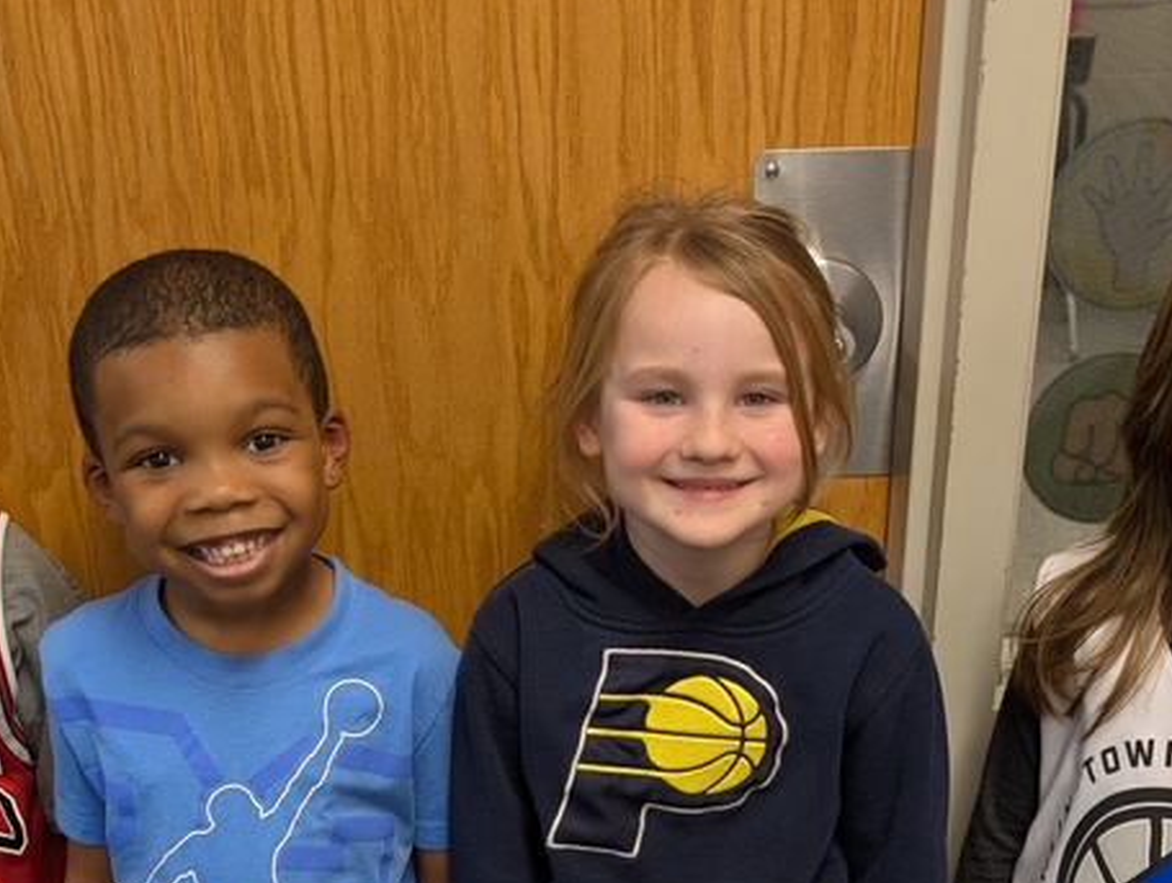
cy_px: 923
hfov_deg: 35.5
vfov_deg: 25.5
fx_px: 1832
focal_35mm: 54
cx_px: 559
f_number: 1.68
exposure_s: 1/24
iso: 96
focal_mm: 6.9
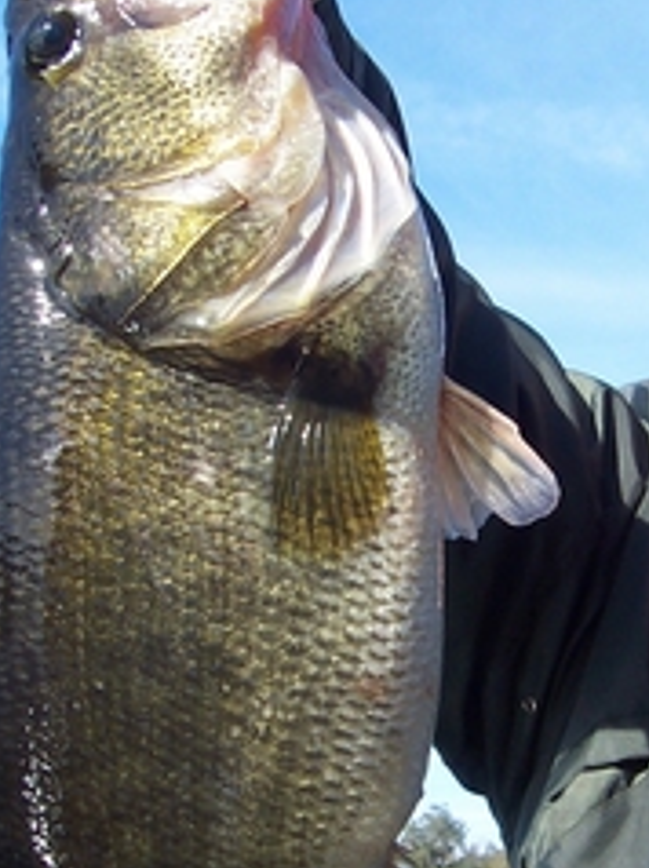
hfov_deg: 17.6
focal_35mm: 83
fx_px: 2079
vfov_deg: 23.5
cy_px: 542
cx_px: 489
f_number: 5.6
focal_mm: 5.6
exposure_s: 1/250
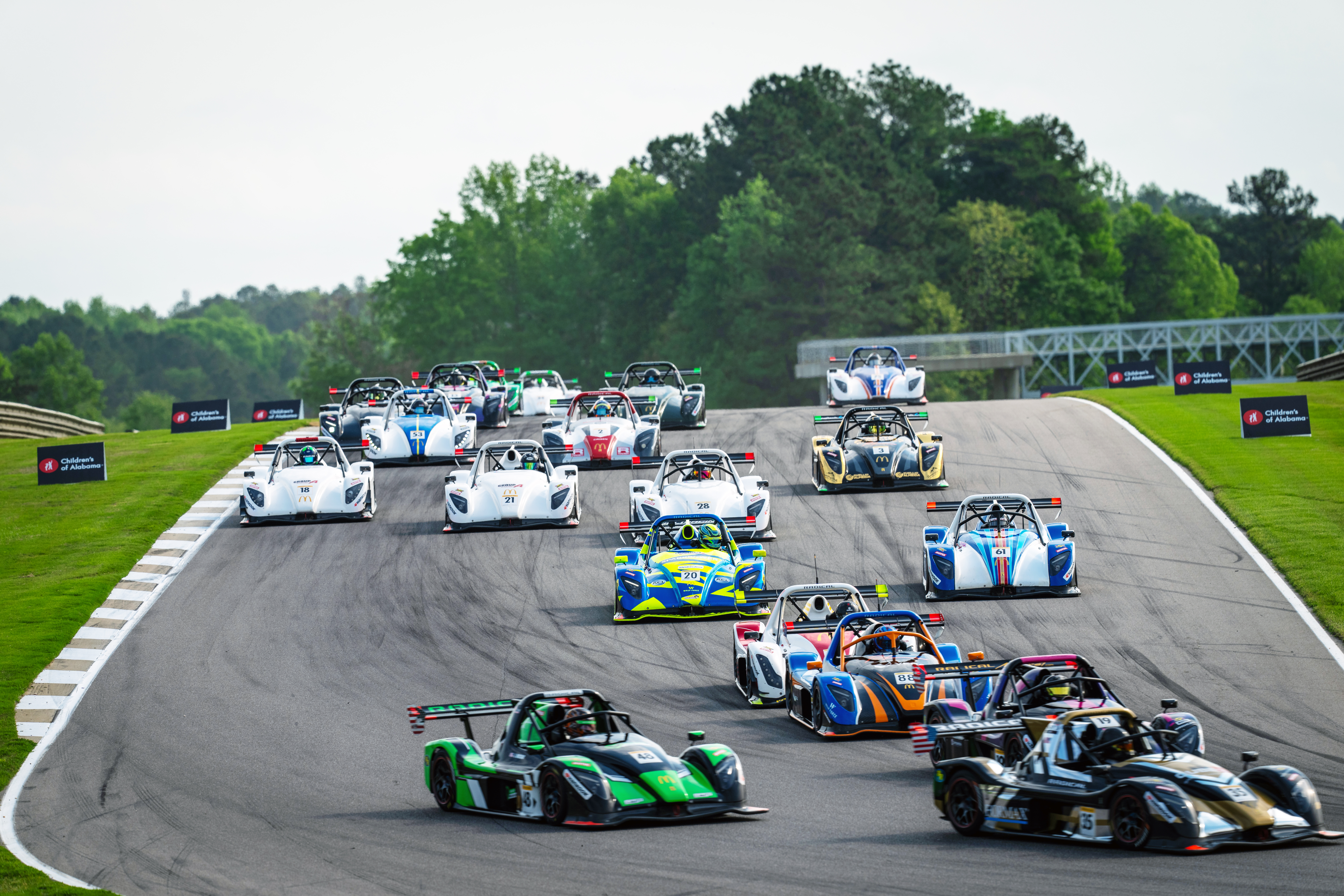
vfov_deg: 4.6
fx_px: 11199
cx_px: 672
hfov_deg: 6.9
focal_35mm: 300
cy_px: 448
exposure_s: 1/400
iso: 100
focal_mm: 300
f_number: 4.5
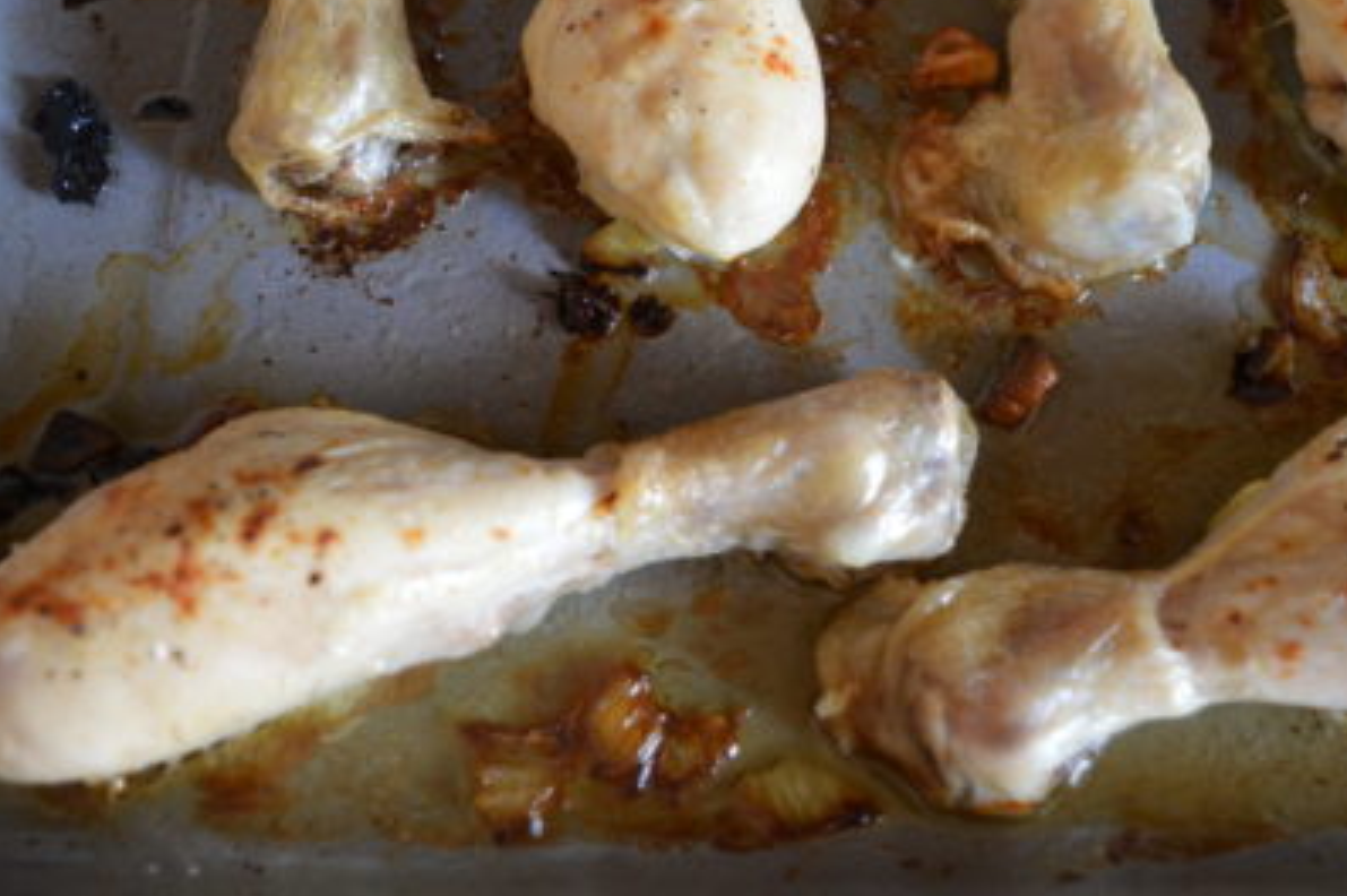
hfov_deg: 43.5
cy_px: 238
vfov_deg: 29.4
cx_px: 779
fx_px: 1682
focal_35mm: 45
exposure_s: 1/15
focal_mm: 20
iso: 640
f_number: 3.8
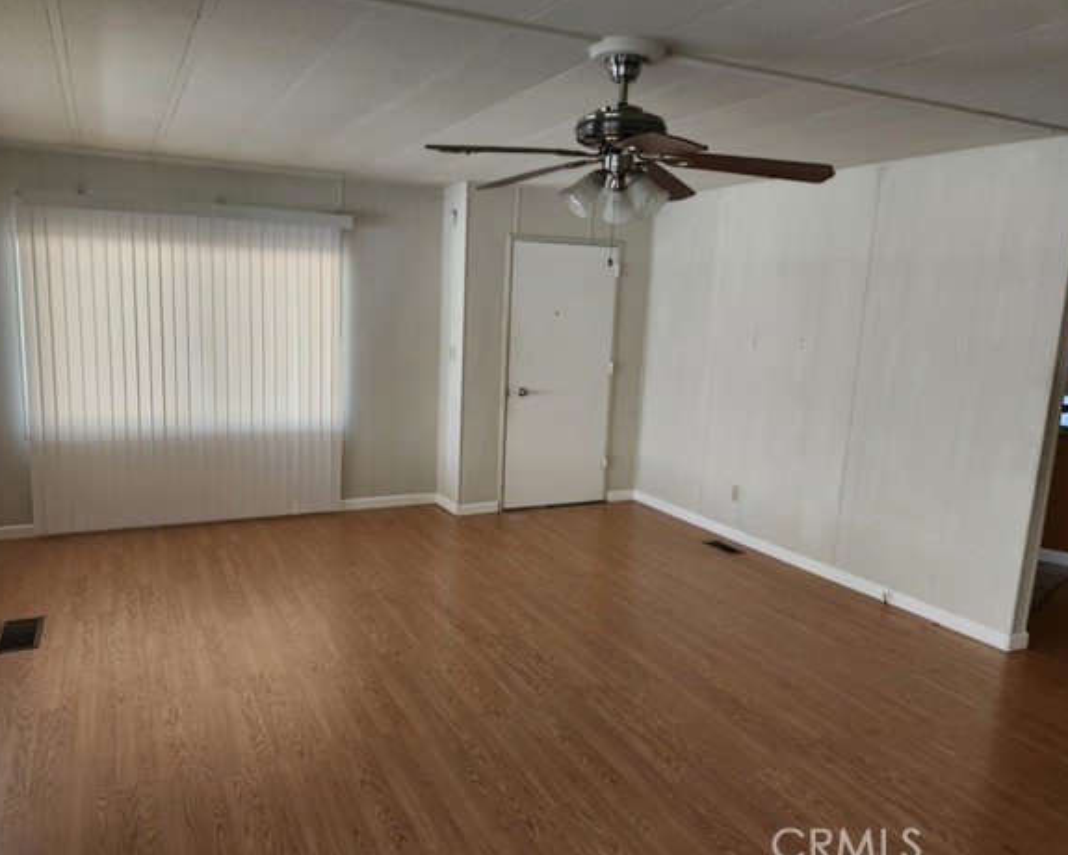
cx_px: 494
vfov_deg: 56.8
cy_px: 426
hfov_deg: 68.0
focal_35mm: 25
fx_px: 790
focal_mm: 5.4
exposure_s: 1/120
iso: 250
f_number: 1.8
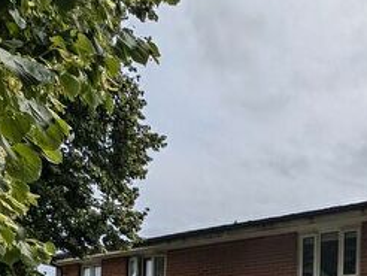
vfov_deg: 31.3
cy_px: 368
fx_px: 361
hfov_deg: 47.9
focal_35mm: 34
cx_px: 335
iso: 41
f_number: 1.95
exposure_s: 1/3049
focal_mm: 2.23
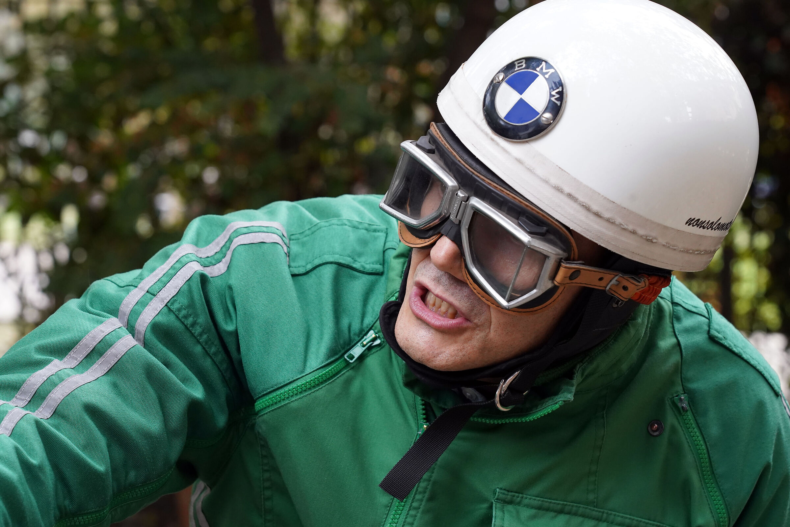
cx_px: 395
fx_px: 2304
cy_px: 264
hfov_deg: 19.5
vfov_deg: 13.0
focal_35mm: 105
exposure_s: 1/320
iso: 3200
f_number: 8
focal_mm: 105
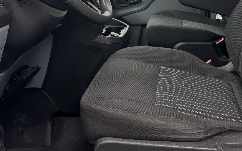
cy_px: 2
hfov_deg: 40.7
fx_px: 323
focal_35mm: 49
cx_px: 155
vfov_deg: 25.2
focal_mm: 6.76
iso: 64
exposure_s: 1/177
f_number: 1.78
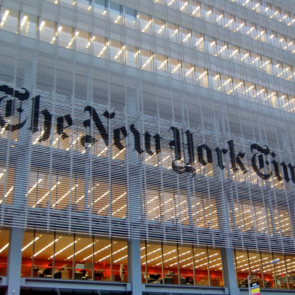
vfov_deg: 34.0
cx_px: 159
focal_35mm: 50
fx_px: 482
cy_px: 148
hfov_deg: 34.0
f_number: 4.2
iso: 200
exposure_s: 1/15
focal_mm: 26
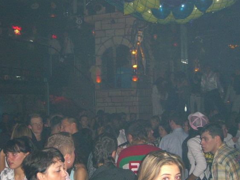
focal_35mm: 61
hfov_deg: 31.7
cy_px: 95
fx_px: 423
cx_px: 121
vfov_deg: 24.0
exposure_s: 1/60
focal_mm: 11.8
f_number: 3.6
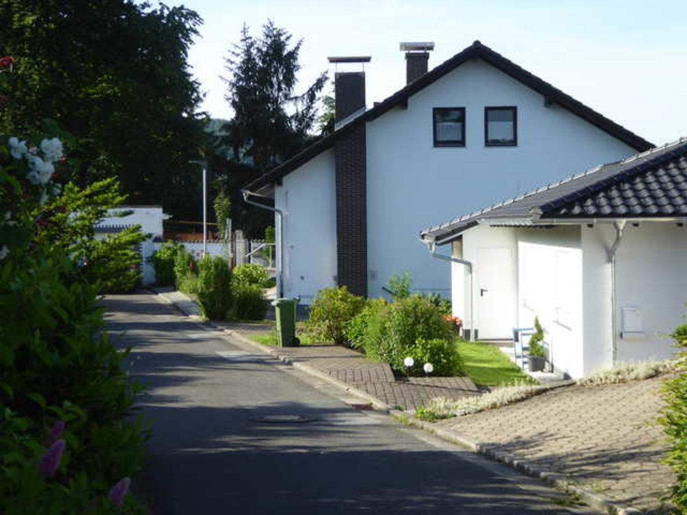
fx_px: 1369
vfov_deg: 21.3
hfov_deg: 28.2
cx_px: 344
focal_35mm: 69
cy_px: 258
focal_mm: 11.7
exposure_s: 1/250
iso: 100
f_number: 4.4
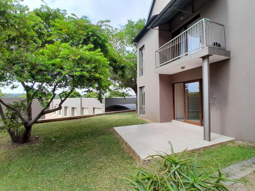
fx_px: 125
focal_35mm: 17
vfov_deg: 74.7
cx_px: 128
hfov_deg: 91.0
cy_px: 96
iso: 40
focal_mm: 1.46
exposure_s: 1/835
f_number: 2.2
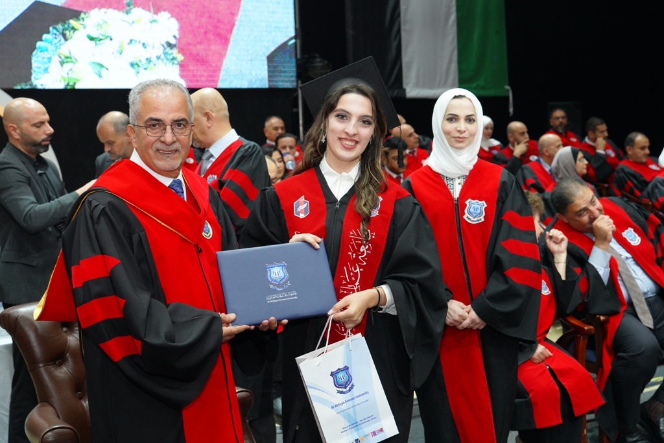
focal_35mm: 48
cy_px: 222
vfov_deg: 28.1
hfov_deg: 41.1
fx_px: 885
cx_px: 332
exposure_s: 1/125
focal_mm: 48
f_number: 5
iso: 2000
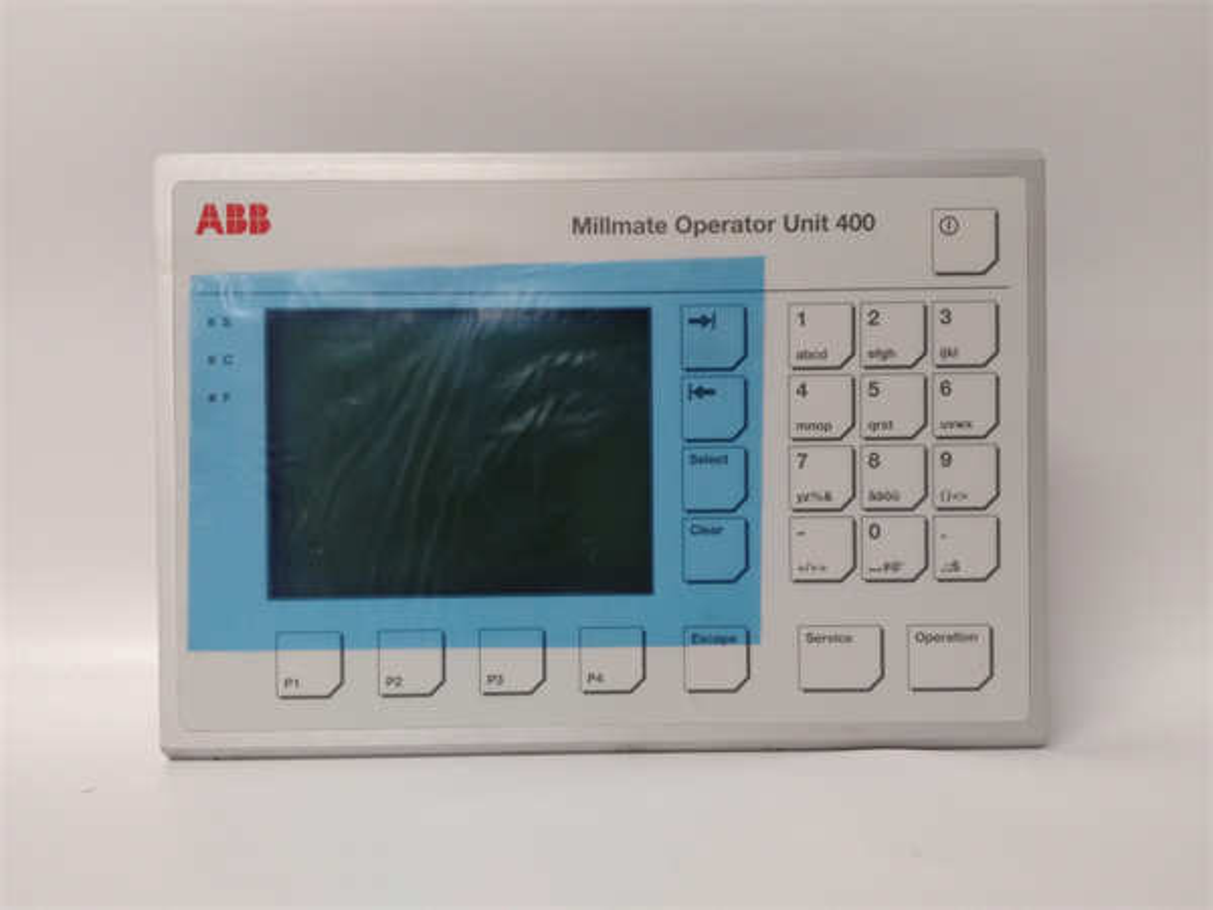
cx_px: 606
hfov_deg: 65.3
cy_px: 455
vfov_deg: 51.4
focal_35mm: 27
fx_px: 946
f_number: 2
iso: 199
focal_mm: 3.79
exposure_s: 1/33
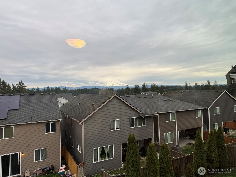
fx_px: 164
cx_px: 118
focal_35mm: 24
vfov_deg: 56.8
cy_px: 88
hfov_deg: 71.6
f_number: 1.78
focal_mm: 6.76
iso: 64
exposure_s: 1/162
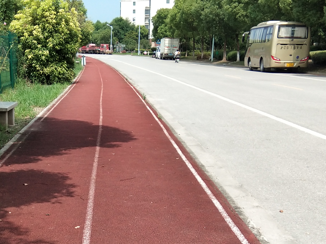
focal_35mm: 71
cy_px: 212
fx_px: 669
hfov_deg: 27.2
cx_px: 99
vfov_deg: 20.4
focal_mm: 3.69
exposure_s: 1/643
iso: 50
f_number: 2.2
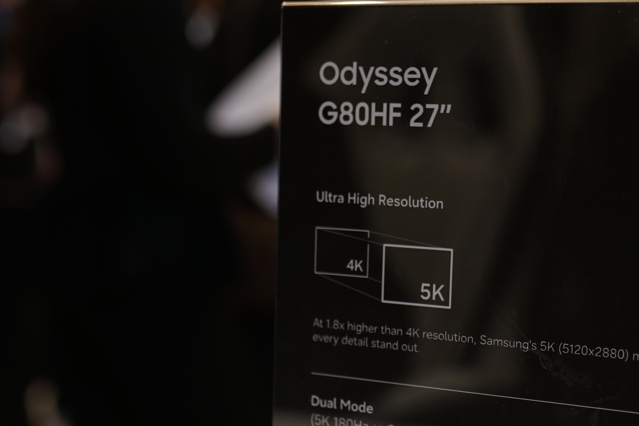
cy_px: 332
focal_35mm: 77
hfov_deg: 26.0
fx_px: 1367
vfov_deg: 17.6
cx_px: 483
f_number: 2.2
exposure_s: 1/100
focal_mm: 35
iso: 400
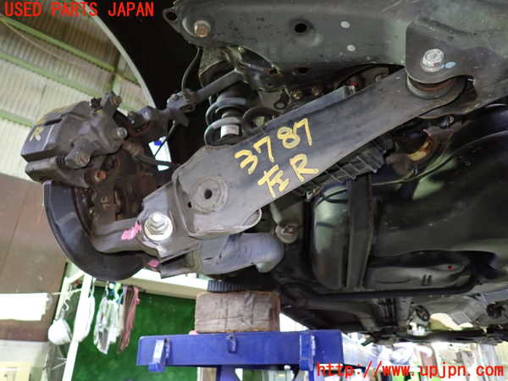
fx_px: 367
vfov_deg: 54.9
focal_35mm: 25
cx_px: 254
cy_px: 190
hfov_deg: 69.4
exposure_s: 1/25
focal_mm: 4.5
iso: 800
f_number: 2
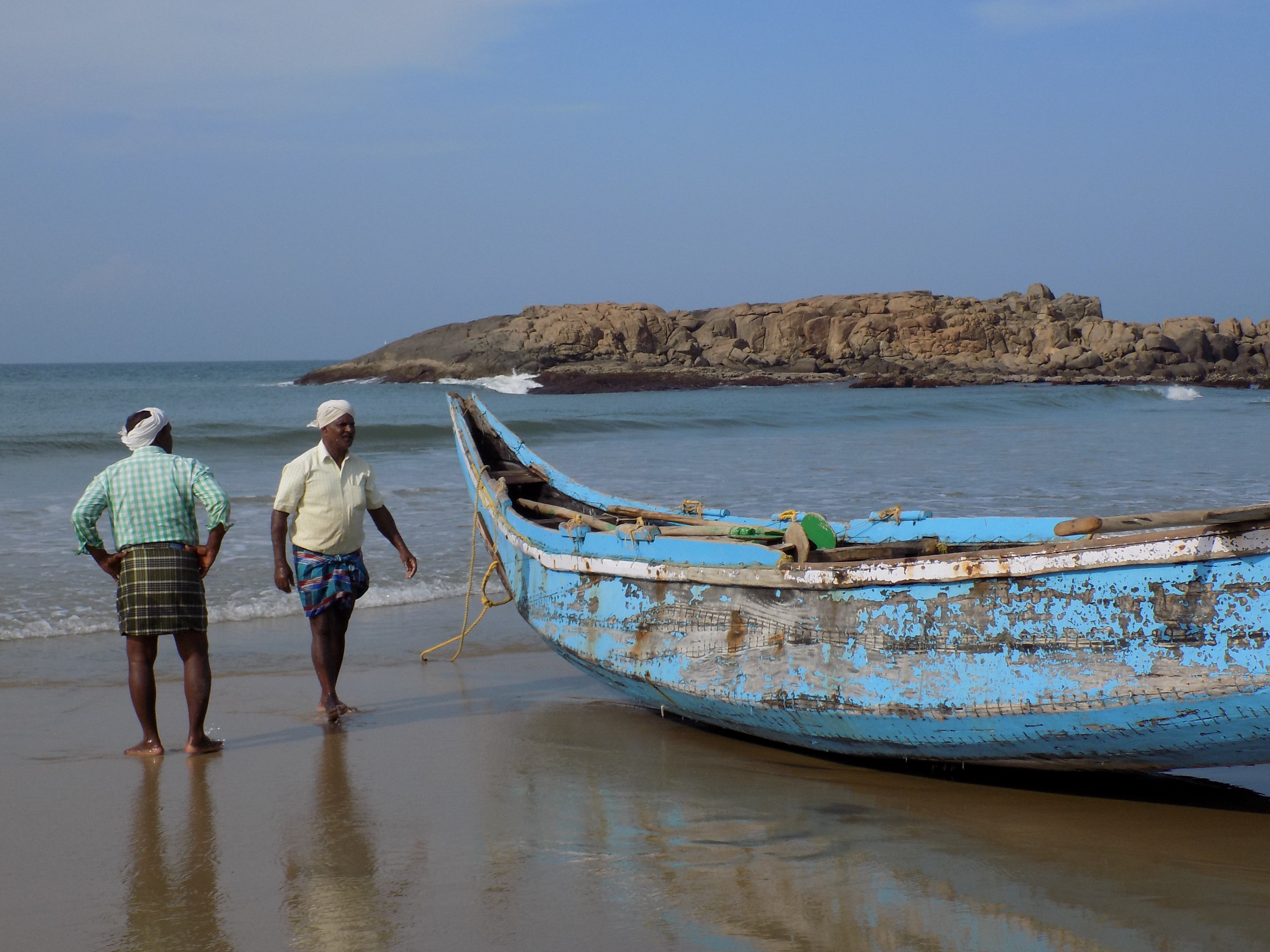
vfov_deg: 24.8
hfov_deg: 32.7
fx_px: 2165
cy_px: 476
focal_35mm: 59
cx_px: 635
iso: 80
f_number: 4
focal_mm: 10.5
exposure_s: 1/1000
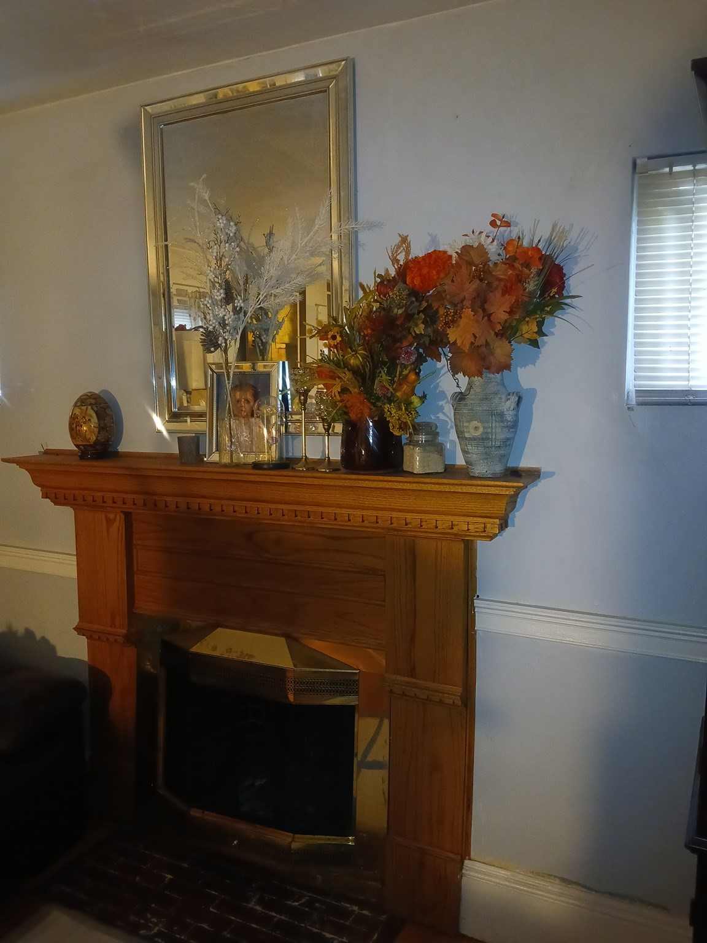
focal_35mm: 26
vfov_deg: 67.3
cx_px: 354
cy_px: 472
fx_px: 708
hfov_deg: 53.1
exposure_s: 1/24
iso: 320
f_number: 1.8
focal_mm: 3.98
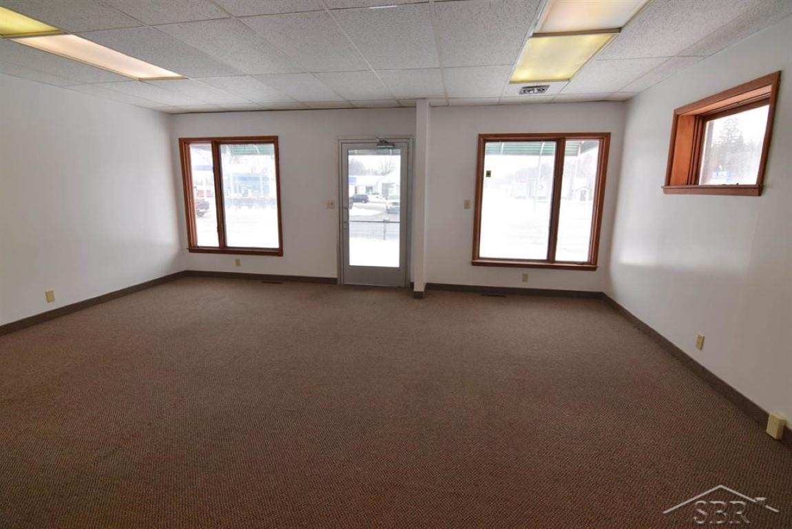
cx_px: 396
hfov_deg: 95.0
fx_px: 363
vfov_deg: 72.1
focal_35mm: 16
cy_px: 264
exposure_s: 1/125
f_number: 5.6
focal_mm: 11
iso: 500
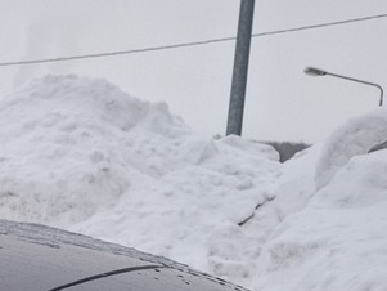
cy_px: 394
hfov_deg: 14.7
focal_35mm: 110
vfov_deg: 13.0
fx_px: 1230
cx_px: -391
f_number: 1.8
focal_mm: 5.54
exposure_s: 1/100
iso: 125
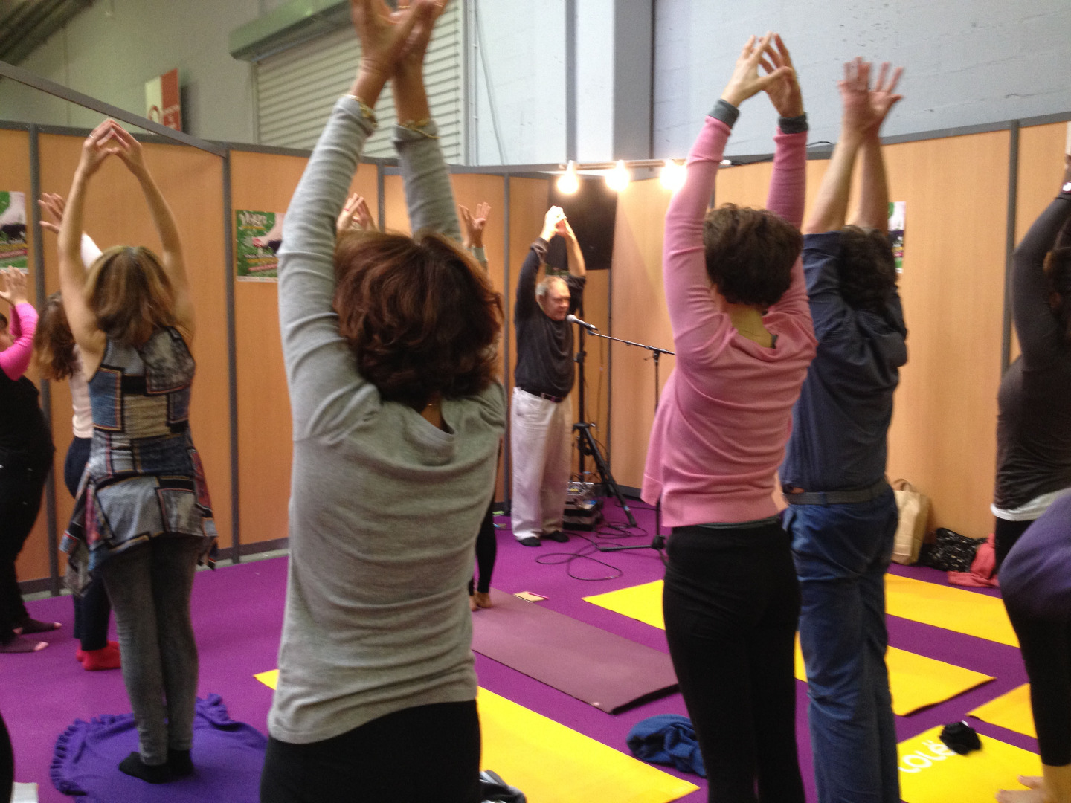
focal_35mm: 35
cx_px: 536
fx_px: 1083
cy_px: 402
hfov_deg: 52.6
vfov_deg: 40.7
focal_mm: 4.28
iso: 160
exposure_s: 1/20
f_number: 2.4
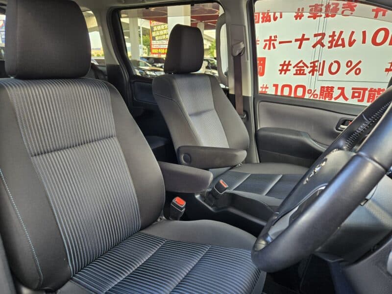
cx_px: 196
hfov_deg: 73.9
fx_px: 260
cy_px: 147
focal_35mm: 23
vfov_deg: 58.9
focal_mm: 5.4
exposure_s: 1/100
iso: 160
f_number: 1.8
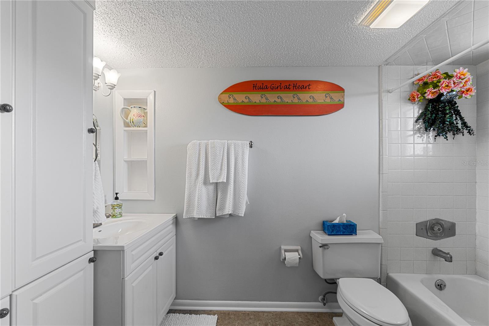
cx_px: 244
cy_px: 163
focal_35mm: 15
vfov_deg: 77.3
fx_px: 204
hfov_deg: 100.4
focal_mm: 10
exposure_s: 1/1.25
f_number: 9
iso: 100
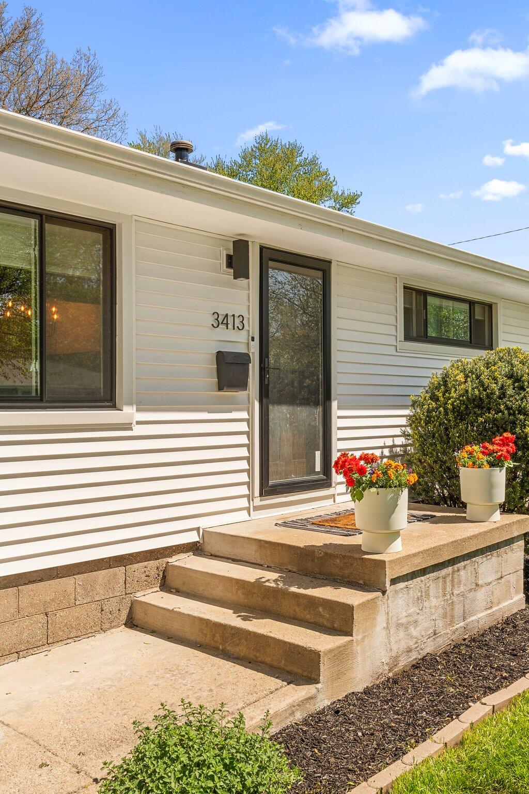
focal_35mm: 32
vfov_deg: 58.7
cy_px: 397
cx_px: 264
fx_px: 705
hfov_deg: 41.1
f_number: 9
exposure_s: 1/100
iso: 250
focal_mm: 21.5
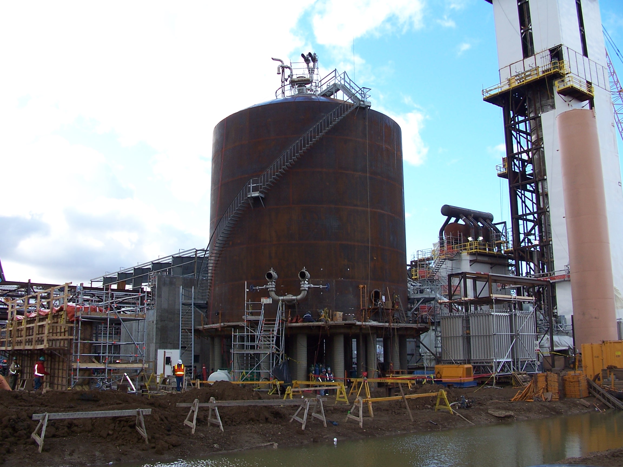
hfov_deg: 52.6
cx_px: 312
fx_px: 630
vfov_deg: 40.7
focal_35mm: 35
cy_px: 234
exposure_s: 1/500
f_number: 2.8
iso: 80
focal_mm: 6
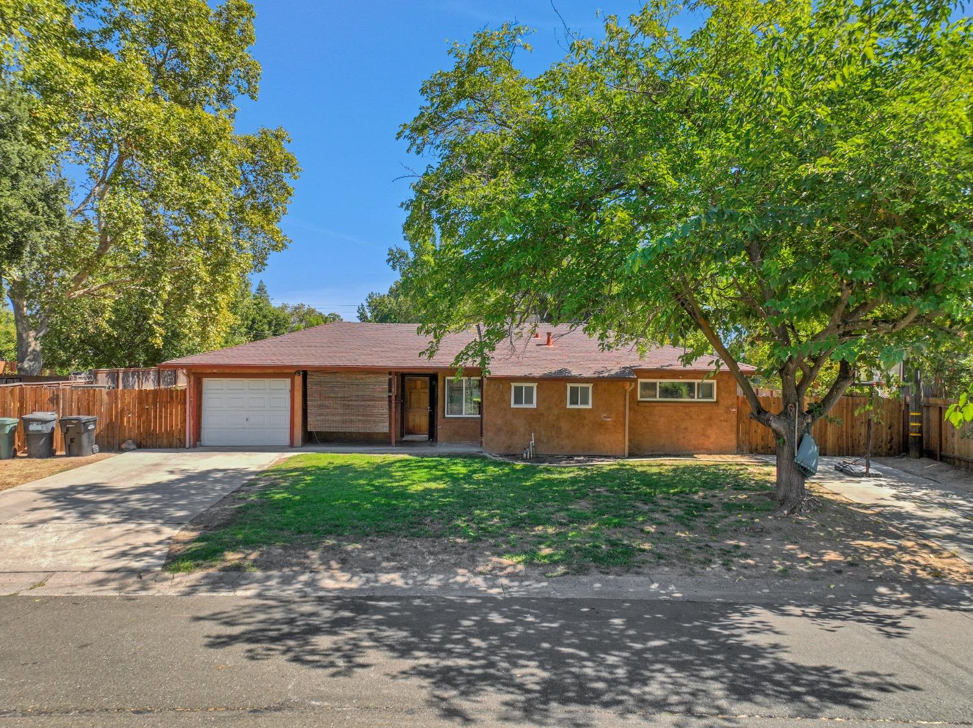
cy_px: 364
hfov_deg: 71.6
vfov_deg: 56.8
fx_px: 674
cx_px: 486
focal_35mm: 24
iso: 130
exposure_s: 1/60
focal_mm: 12.29
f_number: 2.8
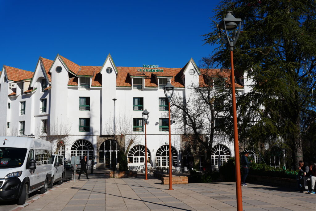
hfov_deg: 47.9
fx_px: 356
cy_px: 106
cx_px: 158
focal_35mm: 40
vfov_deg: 33.0
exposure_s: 1/320
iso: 100
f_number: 11
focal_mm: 27
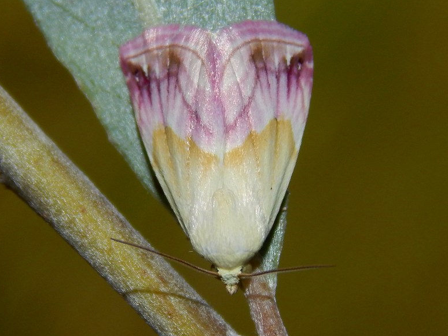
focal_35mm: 216
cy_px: 171
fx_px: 2796
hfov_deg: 9.2
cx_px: 226
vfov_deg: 6.9
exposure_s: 1/320
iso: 125
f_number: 10.9
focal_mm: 37.1
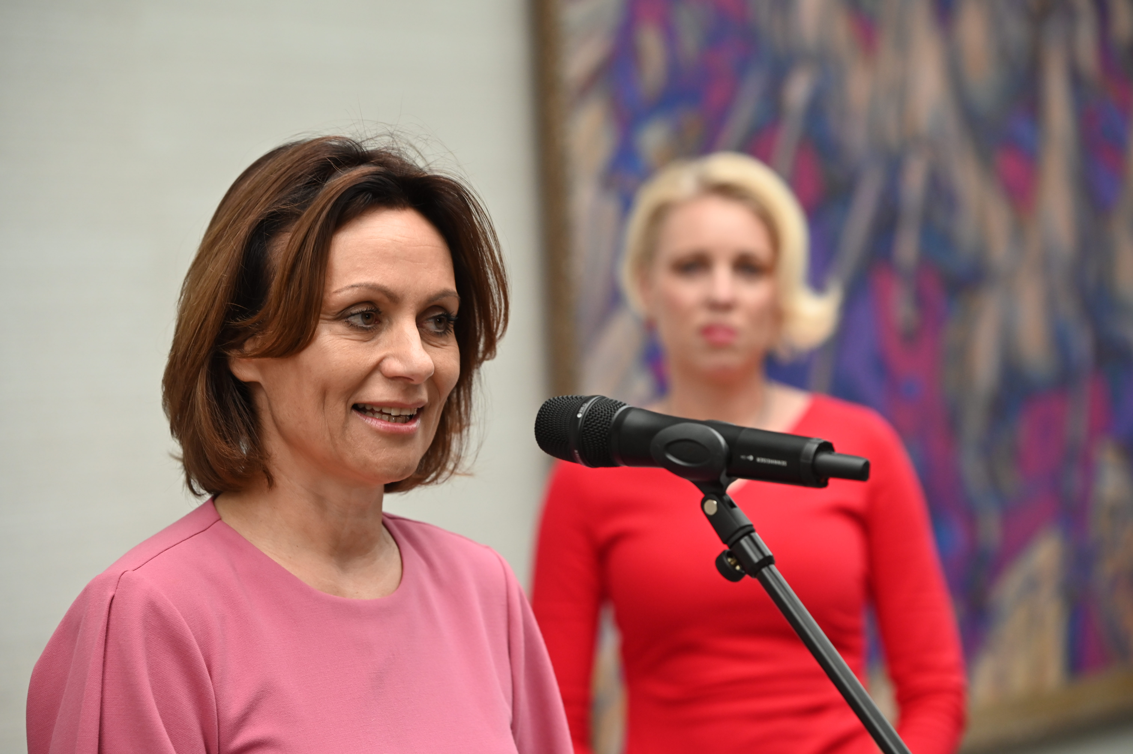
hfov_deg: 15.8
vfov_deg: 10.5
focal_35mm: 130
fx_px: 4089
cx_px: 566
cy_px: 377
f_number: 4
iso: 1250
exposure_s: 1/200
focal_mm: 130
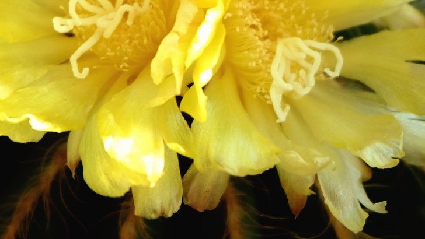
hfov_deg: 21.6
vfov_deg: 12.1
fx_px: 1116
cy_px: -18
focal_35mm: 99
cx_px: 188
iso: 200
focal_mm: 28.2
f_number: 4.5
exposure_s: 1/80
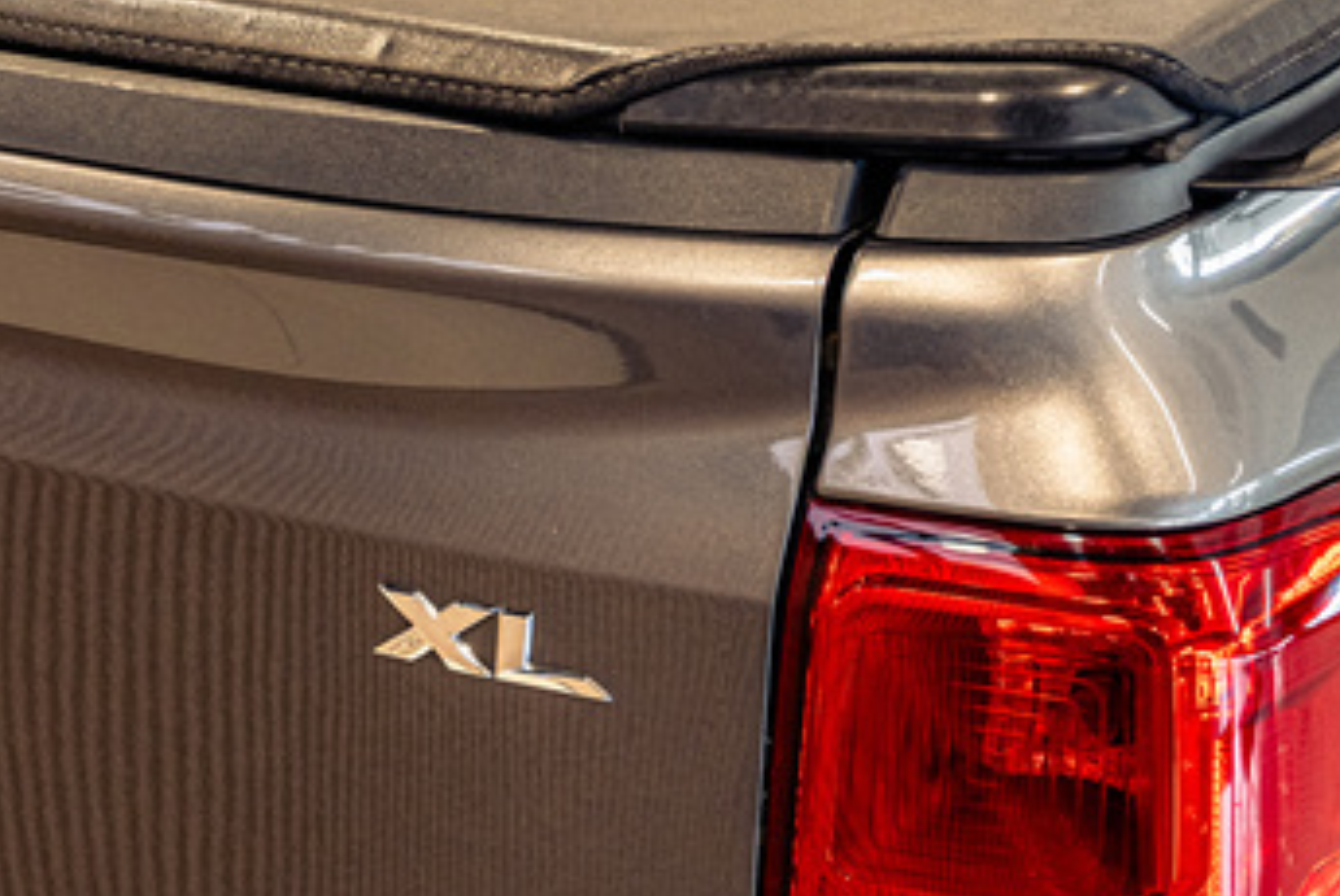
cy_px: -132
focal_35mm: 98
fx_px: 3651
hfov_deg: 20.5
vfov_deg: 13.7
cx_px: 243
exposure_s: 1/125
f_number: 4.5
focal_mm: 33
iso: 500
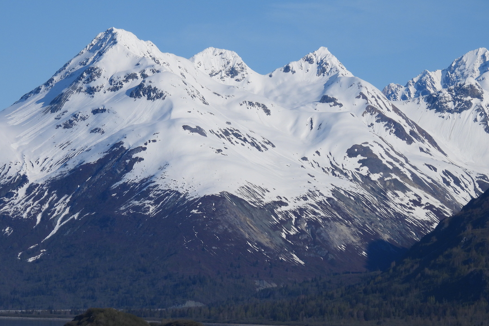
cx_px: 200
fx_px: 3151
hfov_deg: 8.9
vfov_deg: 5.9
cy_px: 200
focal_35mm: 232
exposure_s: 1/2000
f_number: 4.5
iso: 100
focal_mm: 33
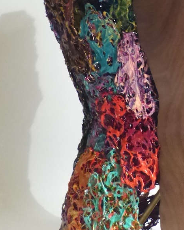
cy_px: 37
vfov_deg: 27.6
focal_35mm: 67
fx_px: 456
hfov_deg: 22.0
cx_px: 179
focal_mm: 4.5
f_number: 2.8
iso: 800
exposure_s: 1/20
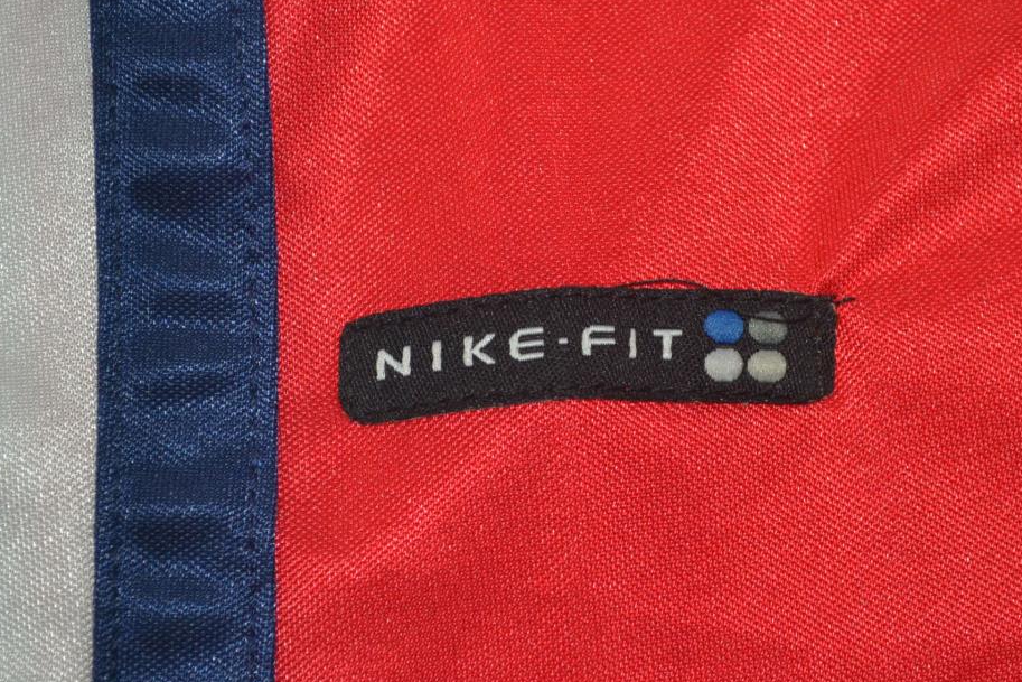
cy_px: 345
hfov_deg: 20.9
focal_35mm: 98
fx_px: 2771
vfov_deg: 14.0
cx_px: 596
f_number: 5.6
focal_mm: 55
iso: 200
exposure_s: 1/200
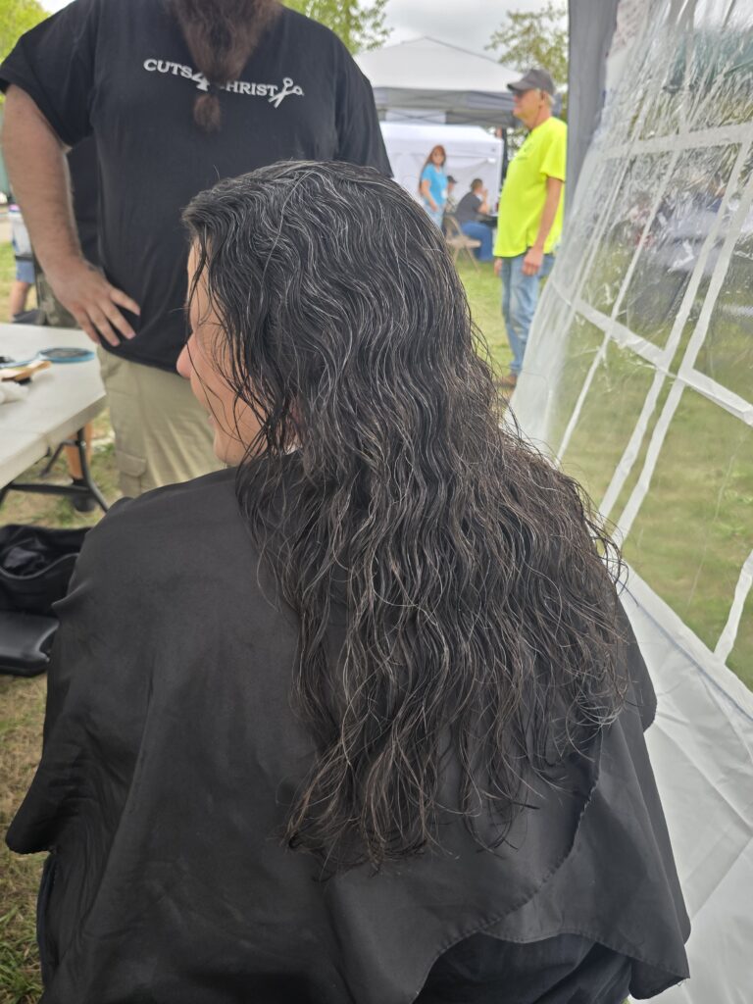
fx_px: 667
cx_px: 376
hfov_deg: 58.9
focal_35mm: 23
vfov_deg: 73.9
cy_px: 502
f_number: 1.7
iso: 16
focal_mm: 6.3
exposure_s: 1/180
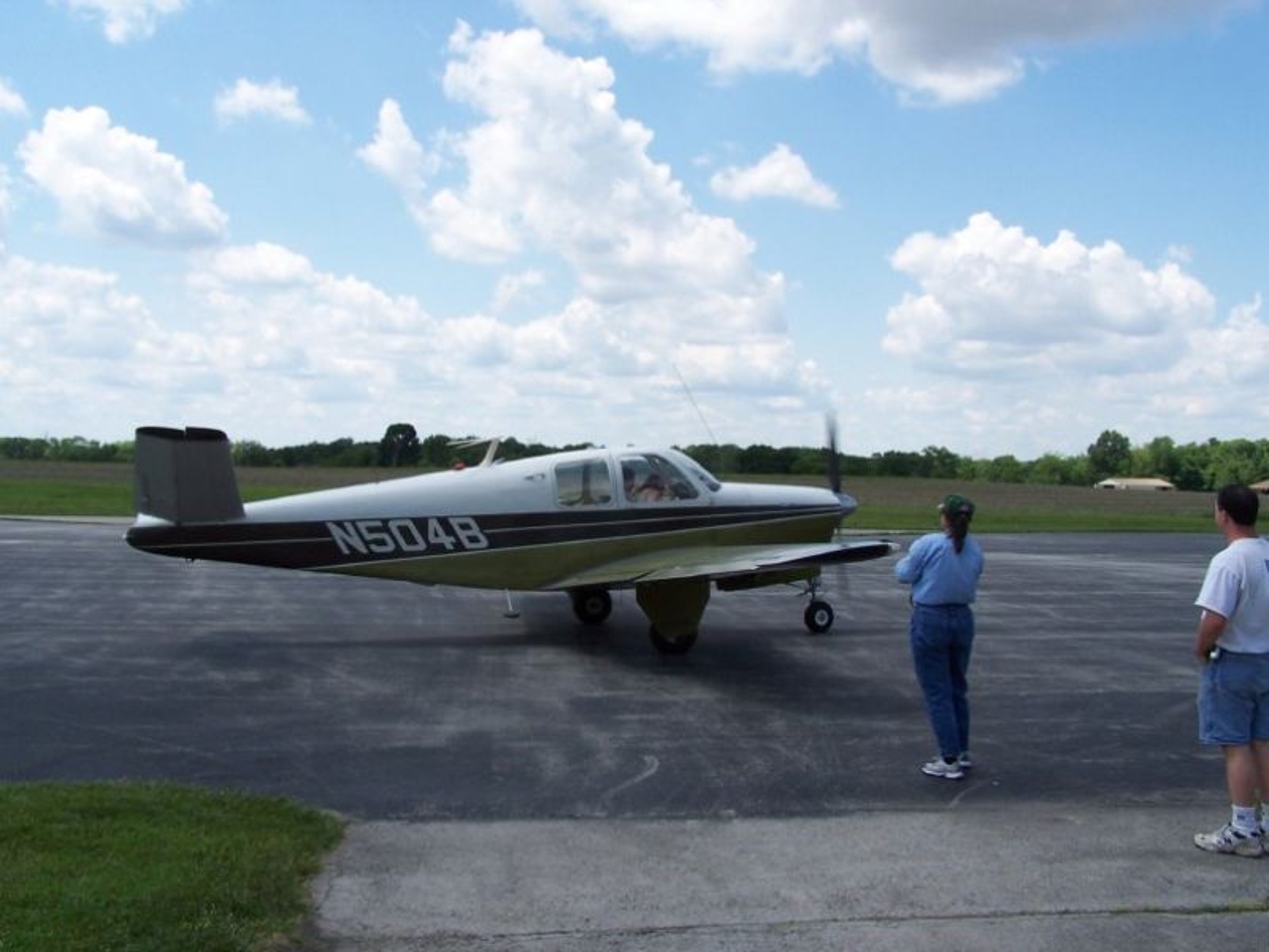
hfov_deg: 49.0
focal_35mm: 38
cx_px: 634
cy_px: 476
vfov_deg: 37.7
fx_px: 1393
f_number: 5.6
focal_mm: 6.3
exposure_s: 1/350
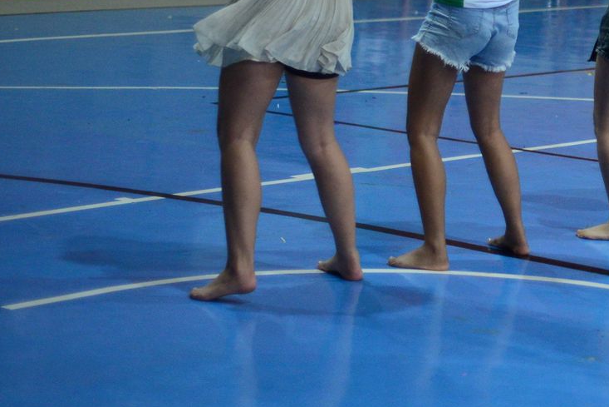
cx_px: 744
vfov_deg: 10.5
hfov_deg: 15.1
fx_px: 2216
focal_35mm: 131
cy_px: 111
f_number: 1.8
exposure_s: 1/500
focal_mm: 50
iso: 2500
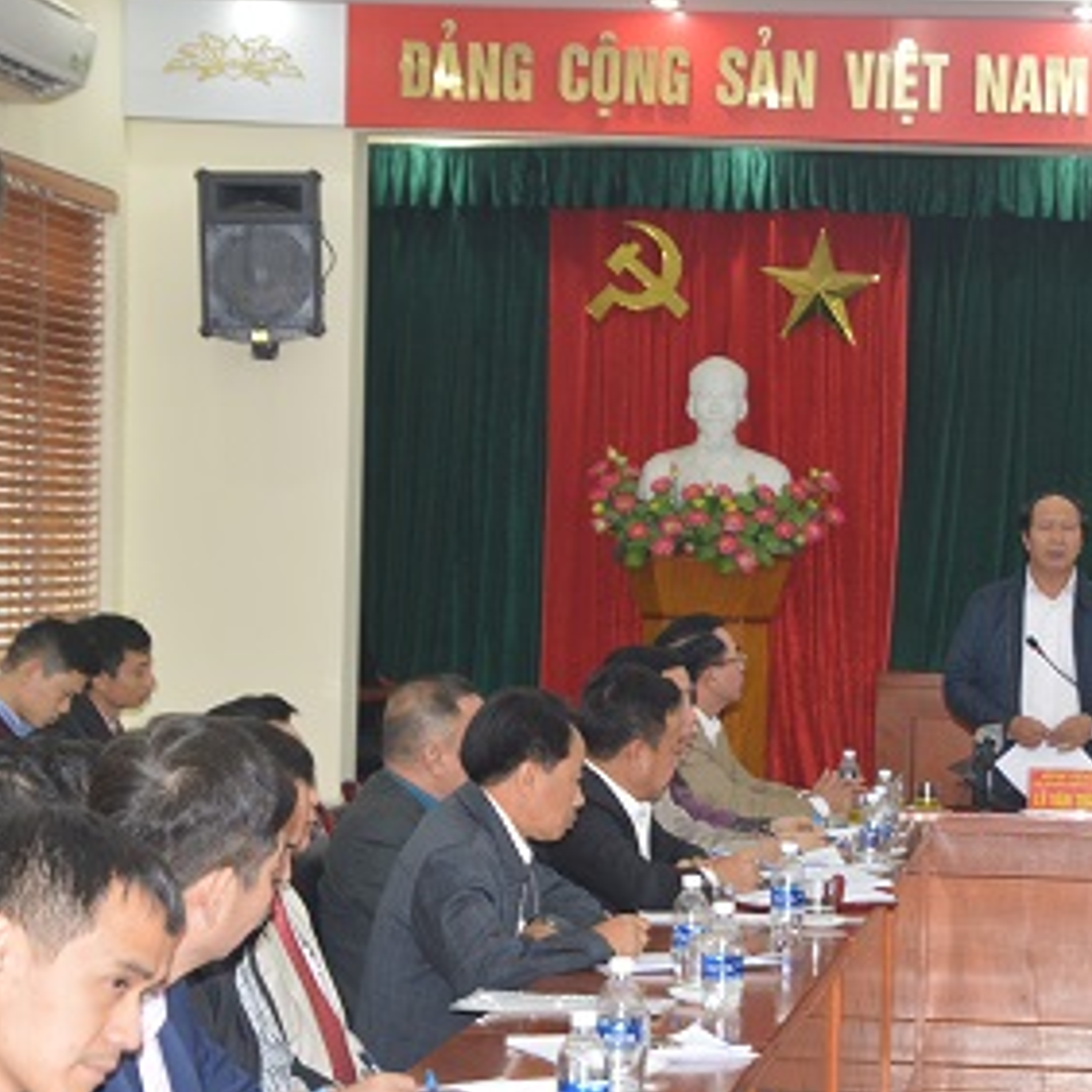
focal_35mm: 103
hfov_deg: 16.7
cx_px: 953
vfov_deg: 16.9
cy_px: 682
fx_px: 3676
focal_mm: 38
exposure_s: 1/100
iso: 800
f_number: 5
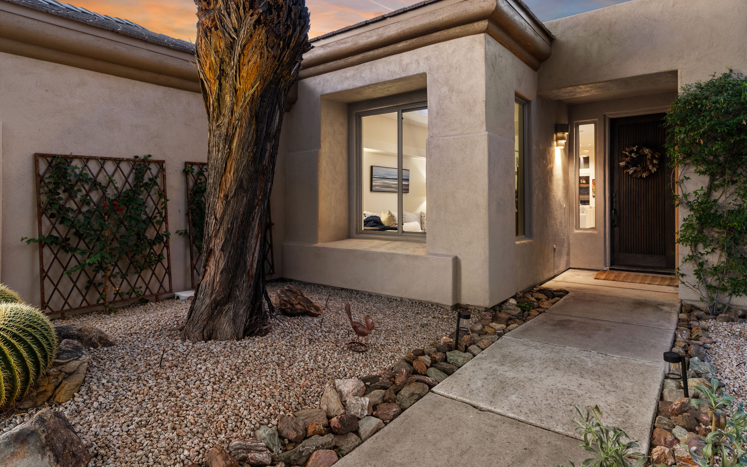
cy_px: 215
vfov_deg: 57.2
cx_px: 383
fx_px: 428
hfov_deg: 82.3
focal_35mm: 21
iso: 800
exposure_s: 1/3
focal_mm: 20
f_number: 8
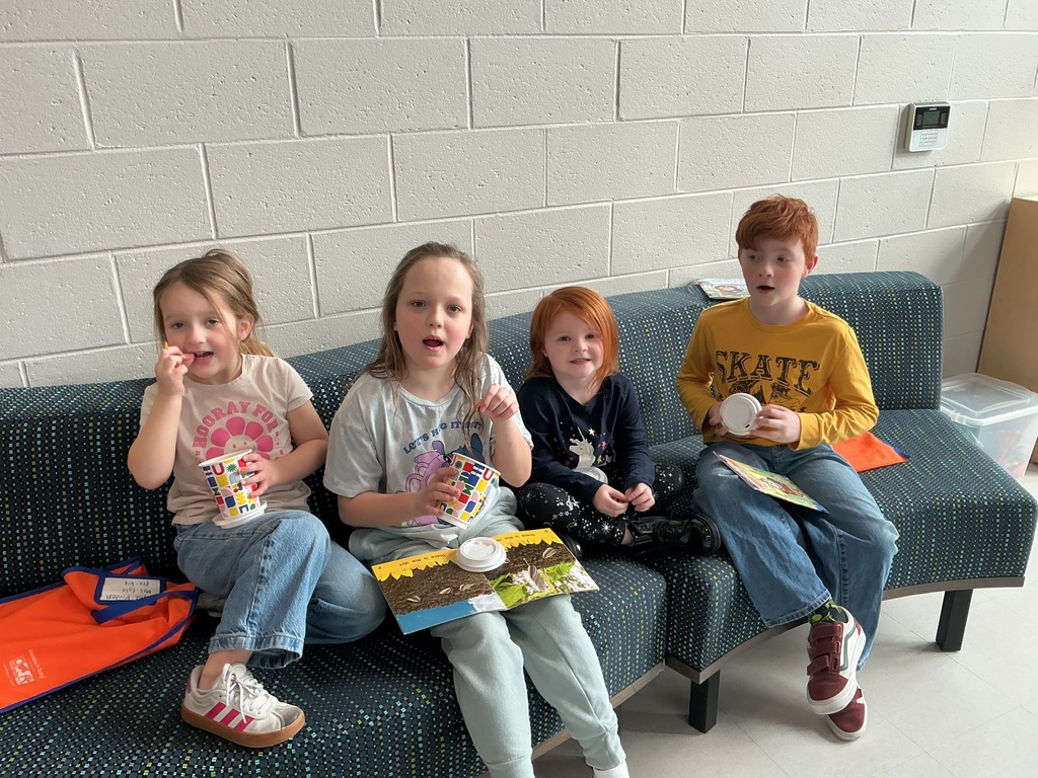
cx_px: 519
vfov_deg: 48.2
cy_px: 389
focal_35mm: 29
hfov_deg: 61.7
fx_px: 870
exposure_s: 1/120
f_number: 1.8
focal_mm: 3
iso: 40
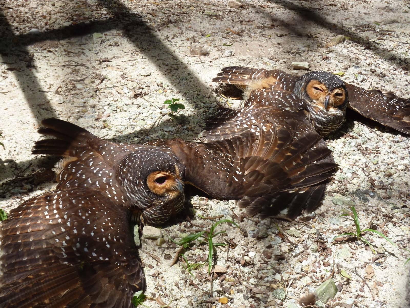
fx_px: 853
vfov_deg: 20.4
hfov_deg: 27.0
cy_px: 154
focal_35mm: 72
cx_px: 205
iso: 80
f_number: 4.1
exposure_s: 1/200
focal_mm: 11.9
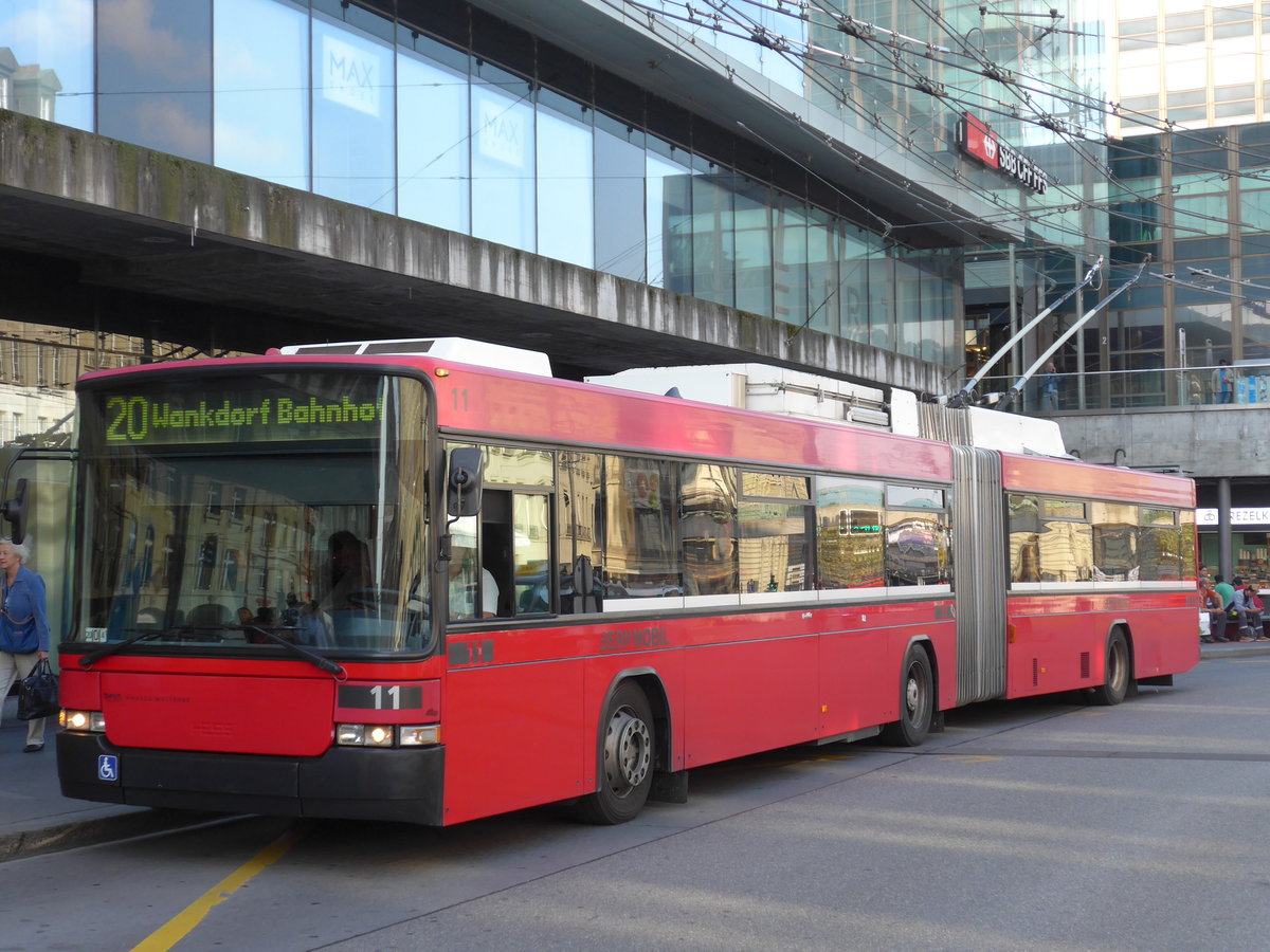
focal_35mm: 55
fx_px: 2018
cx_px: 635
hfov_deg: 34.9
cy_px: 476
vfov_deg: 26.6
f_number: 3.4
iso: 160
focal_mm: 11.3
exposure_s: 1/250
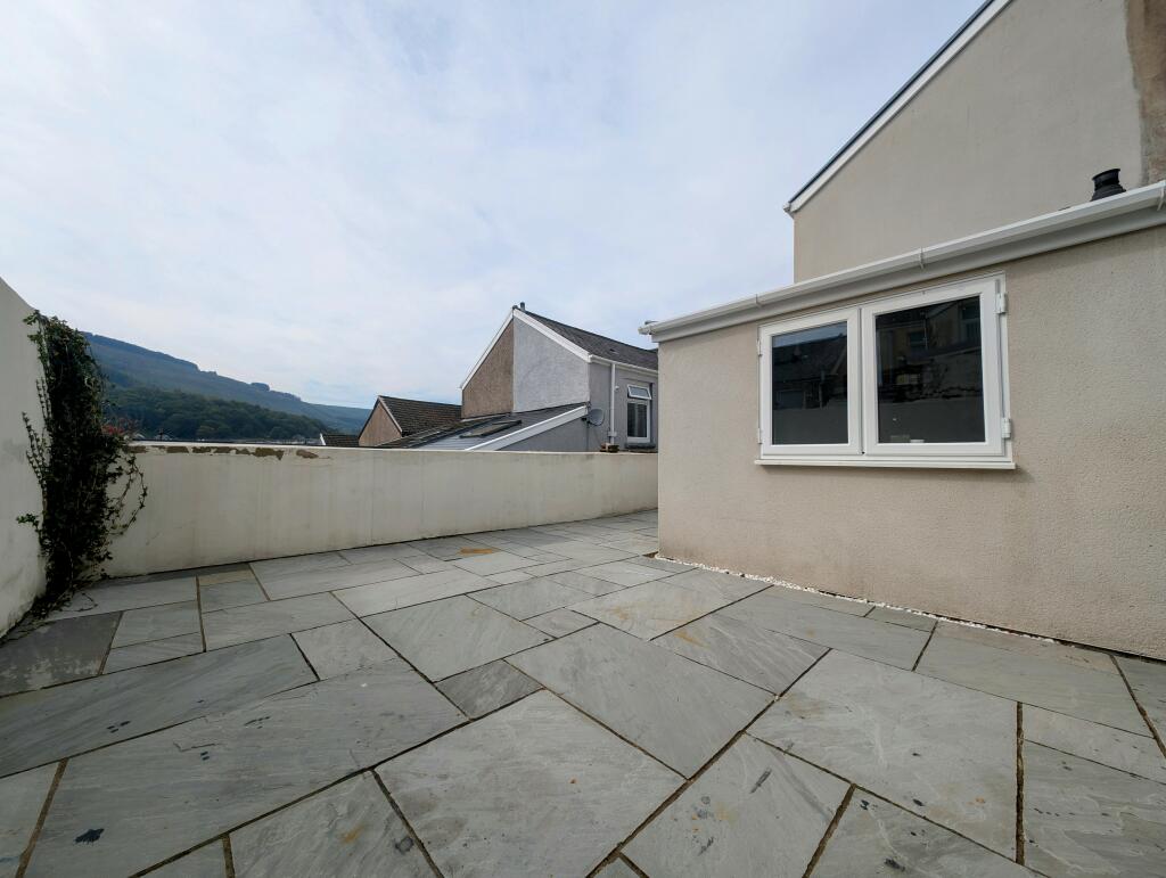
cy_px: 439
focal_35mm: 12
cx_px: 583
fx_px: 405
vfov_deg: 94.6
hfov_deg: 110.5
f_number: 1.95
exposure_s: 1/1815
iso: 40
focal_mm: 2.23
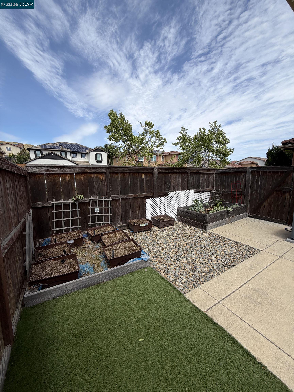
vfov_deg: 102.1
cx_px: 147
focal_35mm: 14
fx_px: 159
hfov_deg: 85.7
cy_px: 196
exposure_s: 1/799
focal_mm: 2.22
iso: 20
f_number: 2.2
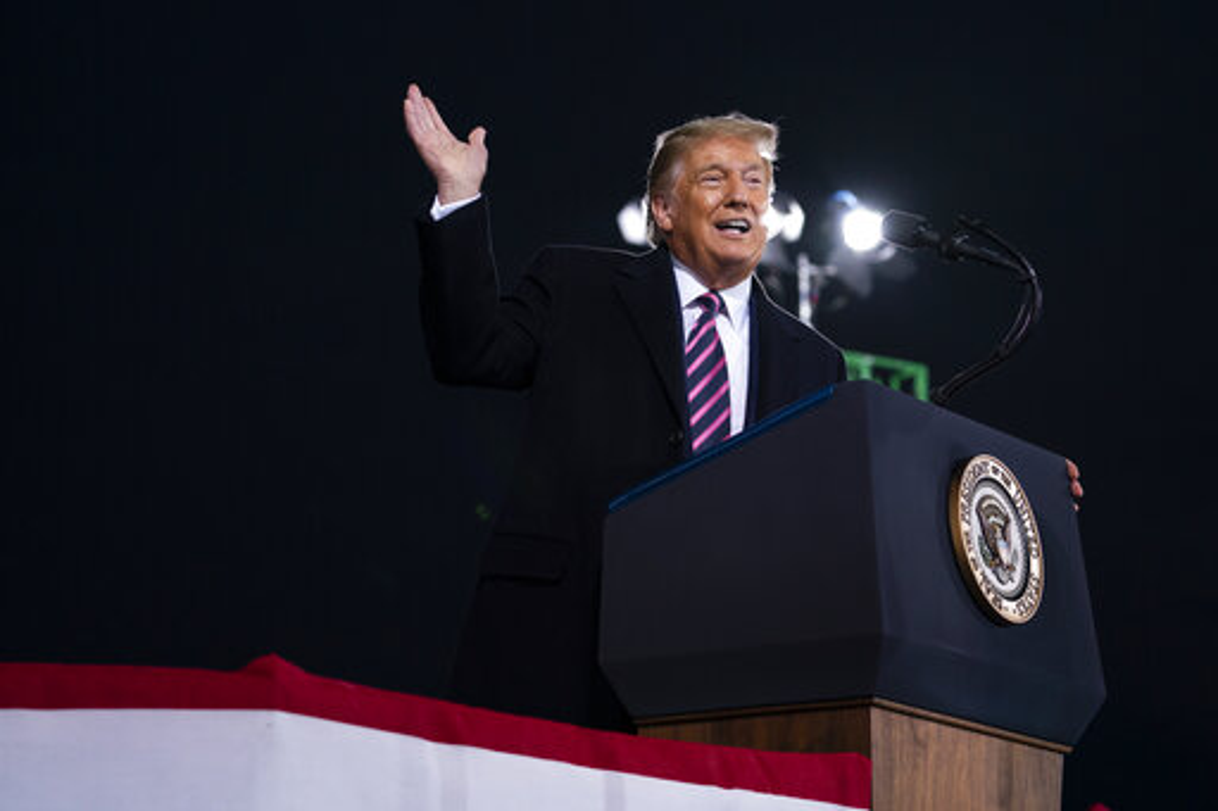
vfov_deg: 13.7
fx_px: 3382
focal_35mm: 100
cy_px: 406
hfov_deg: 20.4
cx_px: 609
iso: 2500
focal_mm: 100
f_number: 4.5
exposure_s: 1/1000
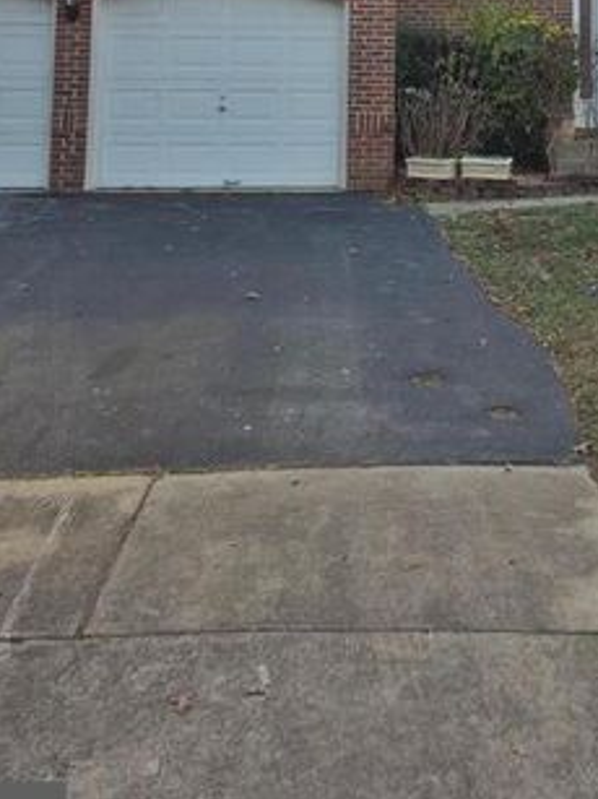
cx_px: 434
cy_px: 7
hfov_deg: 28.7
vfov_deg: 34.8
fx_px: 1152
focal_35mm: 50
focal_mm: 5.4
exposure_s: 1/189
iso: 25
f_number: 1.8
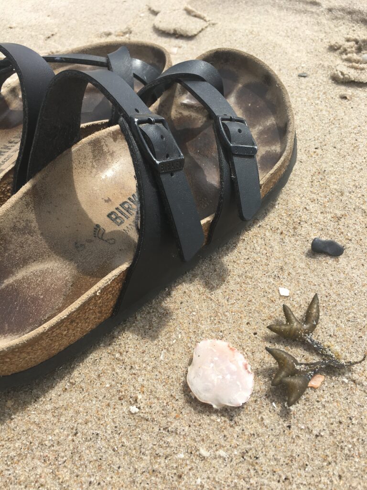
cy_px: 245
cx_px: 184
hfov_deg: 48.2
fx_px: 410
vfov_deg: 61.7
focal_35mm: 29
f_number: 2.2
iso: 25
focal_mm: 4.15
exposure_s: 1/1399
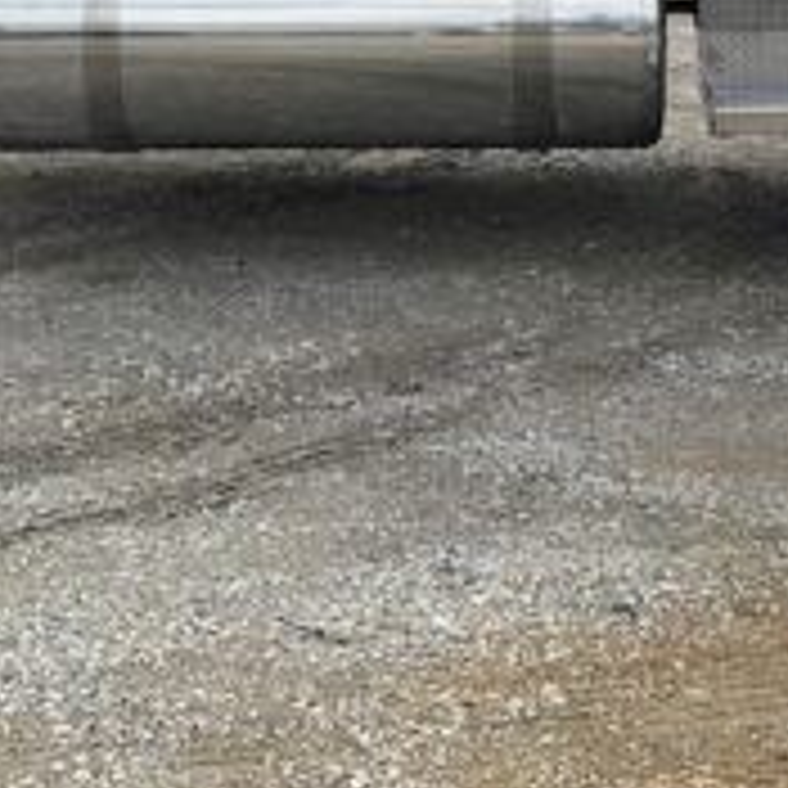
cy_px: -293
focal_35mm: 93
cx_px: 356
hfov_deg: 18.7
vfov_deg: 17.3
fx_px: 2395
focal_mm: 6.86
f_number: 1.78
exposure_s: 1/5848
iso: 80
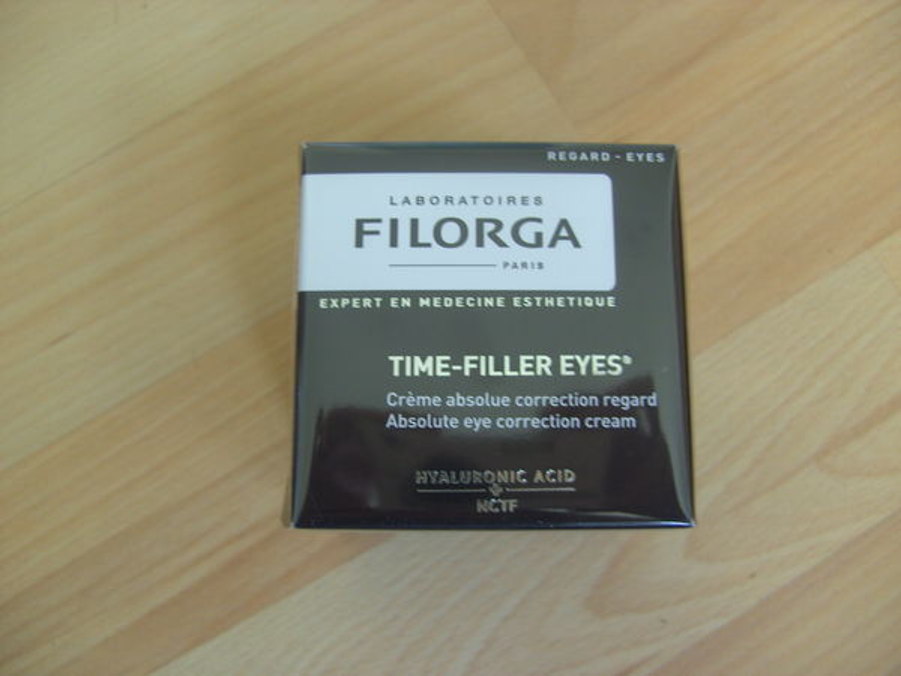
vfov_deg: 38.7
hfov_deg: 50.1
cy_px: 338
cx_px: 450
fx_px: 963
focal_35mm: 37
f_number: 2.8
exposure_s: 1/17
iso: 100
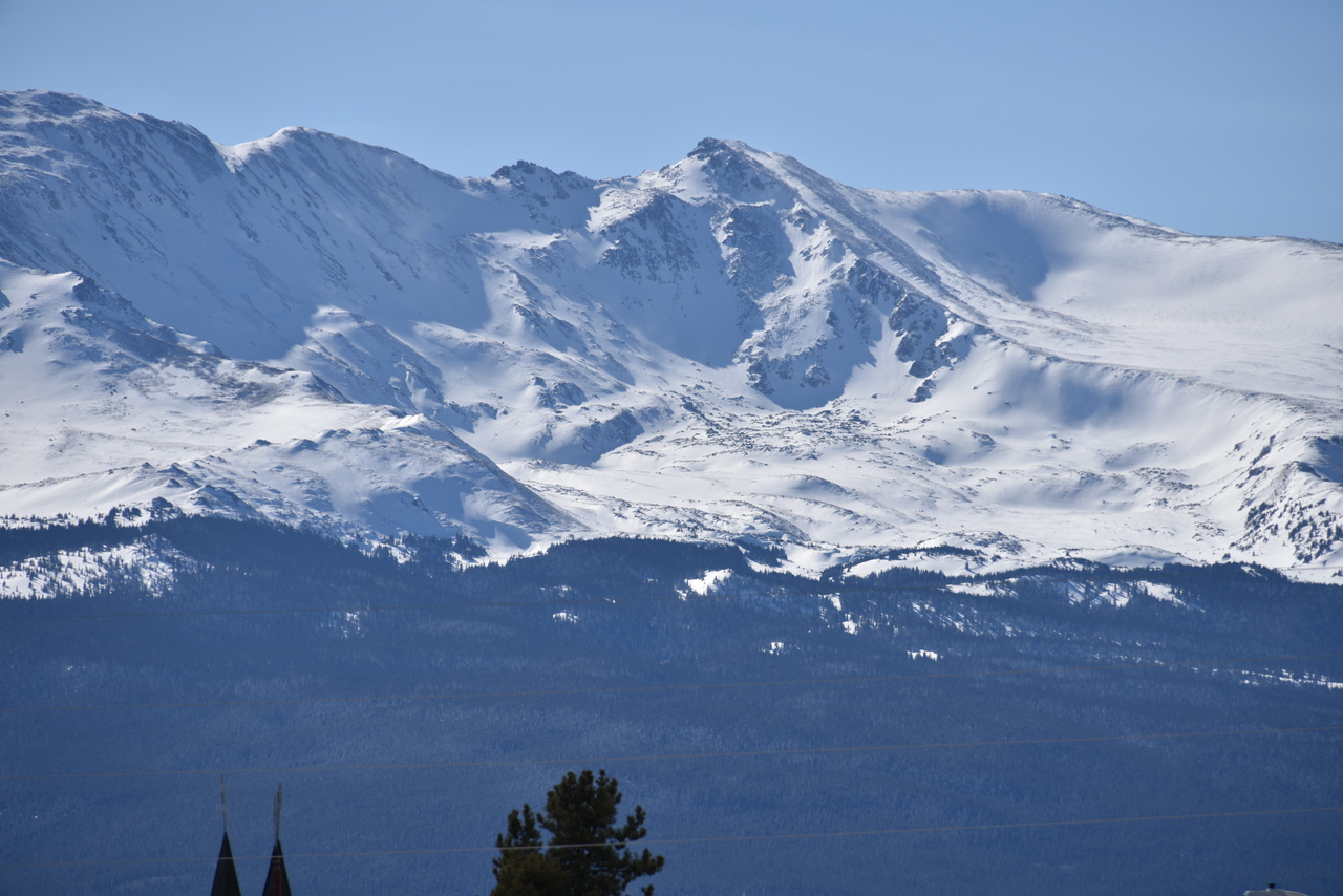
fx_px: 11193
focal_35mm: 300
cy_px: 448
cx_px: 672
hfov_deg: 6.9
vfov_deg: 4.6
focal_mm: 300
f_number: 10
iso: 100
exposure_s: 1/640
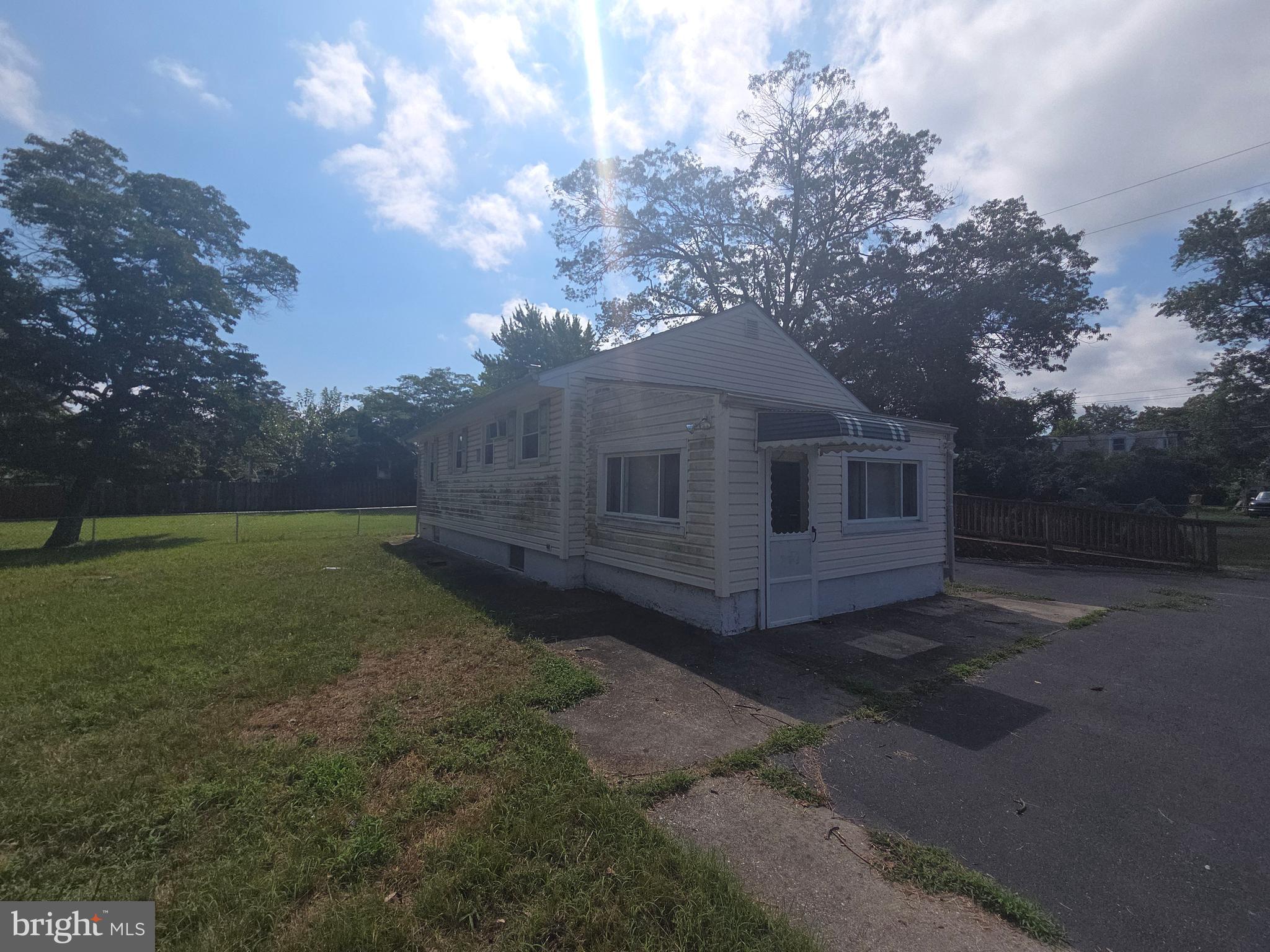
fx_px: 477
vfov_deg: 89.9
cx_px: 635
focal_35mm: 13
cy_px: 476
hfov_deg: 106.2
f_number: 2.2
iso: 50
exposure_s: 1/3758
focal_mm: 2.2
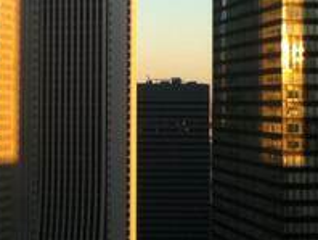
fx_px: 1039
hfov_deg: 17.3
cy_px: 64
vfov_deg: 13.1
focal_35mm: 113
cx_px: 104
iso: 80
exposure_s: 1/223
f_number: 2.8
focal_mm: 3.85
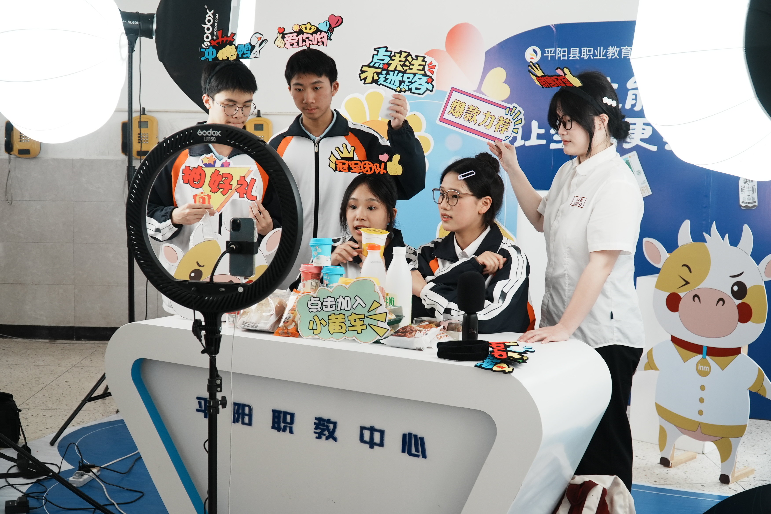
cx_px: 386
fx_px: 835
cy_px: 257
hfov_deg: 49.6
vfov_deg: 34.2
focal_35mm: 39
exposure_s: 1/160
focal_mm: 26
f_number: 4
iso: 500
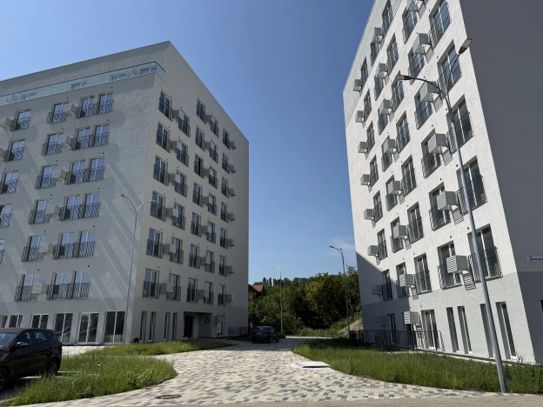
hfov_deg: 71.6
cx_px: 272
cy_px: 204
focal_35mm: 24
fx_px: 376
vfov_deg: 56.8
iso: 80
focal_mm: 6.76
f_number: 1.78
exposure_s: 1/9091
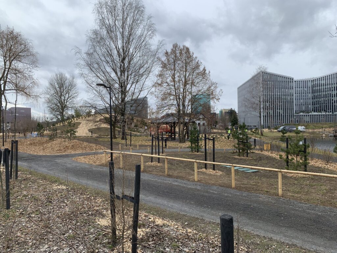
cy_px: 126
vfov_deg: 53.1
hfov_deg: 67.3
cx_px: 168
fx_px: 253
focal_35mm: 26
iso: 25
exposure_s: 1/1585
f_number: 1.8
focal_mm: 4.25
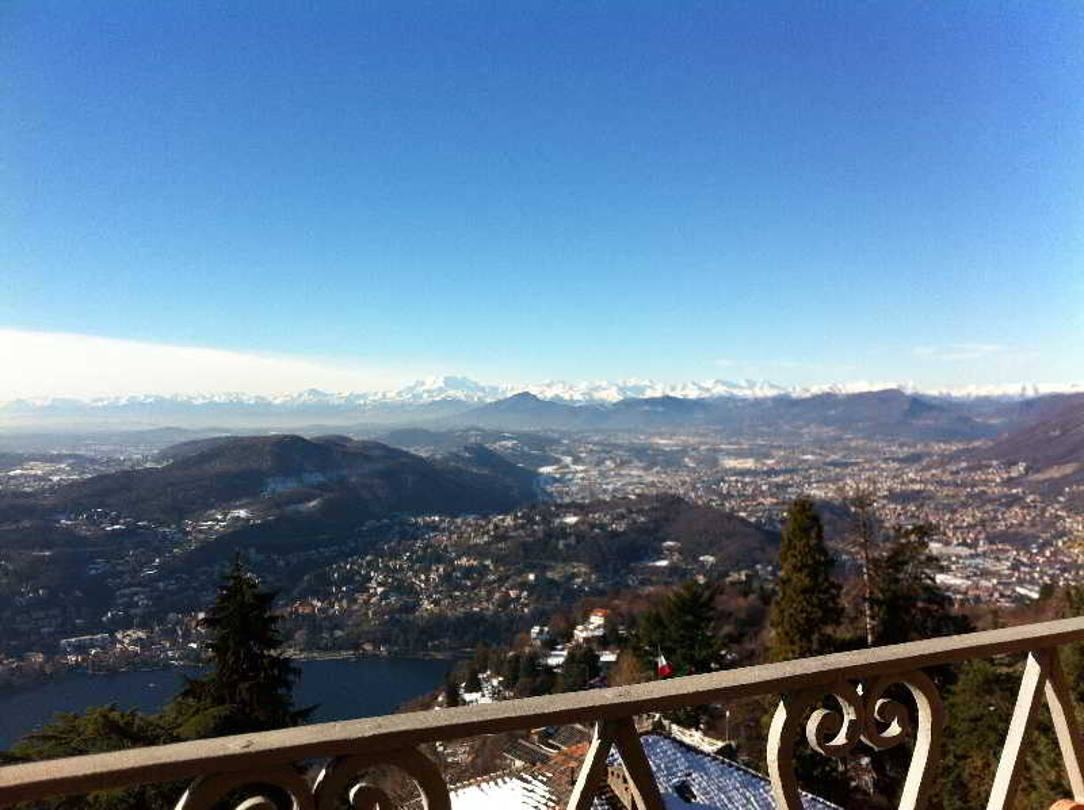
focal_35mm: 35
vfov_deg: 40.6
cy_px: 405
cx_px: 542
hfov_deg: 52.7
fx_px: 1095
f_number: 2.8
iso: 80
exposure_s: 1/1508
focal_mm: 3.85
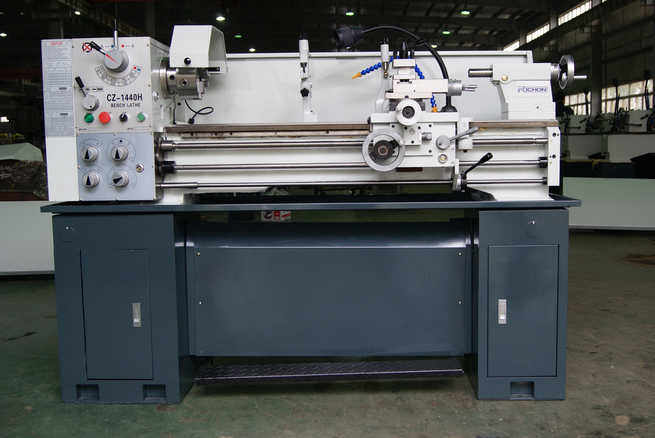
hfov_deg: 49.5
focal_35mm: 39
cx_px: 328
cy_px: 219
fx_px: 710
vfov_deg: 34.3
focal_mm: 26
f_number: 4.5
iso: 250
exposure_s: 1/50
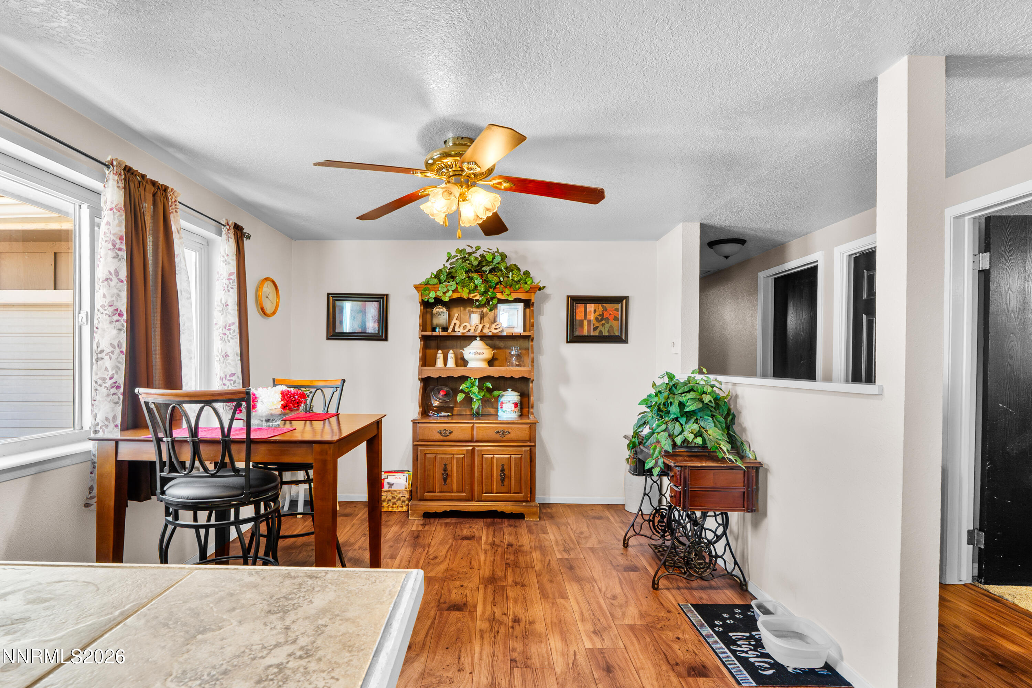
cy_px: 344
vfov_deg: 77.3
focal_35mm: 15
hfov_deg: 100.4
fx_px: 430
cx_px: 516
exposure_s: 1/13
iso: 200
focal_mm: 10
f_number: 6.3
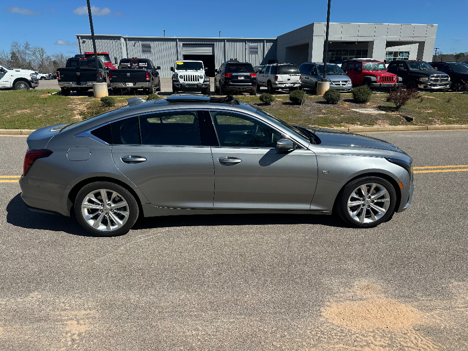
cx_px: 234
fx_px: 324
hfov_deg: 71.6
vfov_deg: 56.8
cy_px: 176
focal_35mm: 24
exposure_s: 1/5263
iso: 80
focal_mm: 6.86
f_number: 1.78
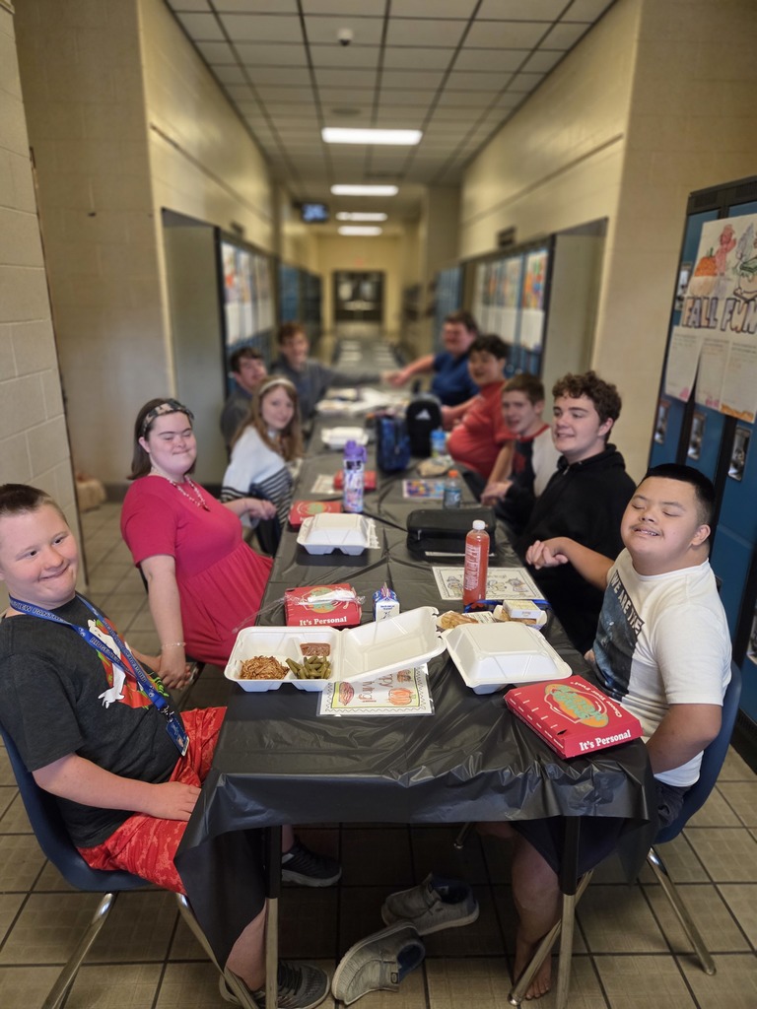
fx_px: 671
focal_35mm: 23
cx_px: 378
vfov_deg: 73.9
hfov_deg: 58.9
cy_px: 504
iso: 640
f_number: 1.8
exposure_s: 1/120
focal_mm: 5.4
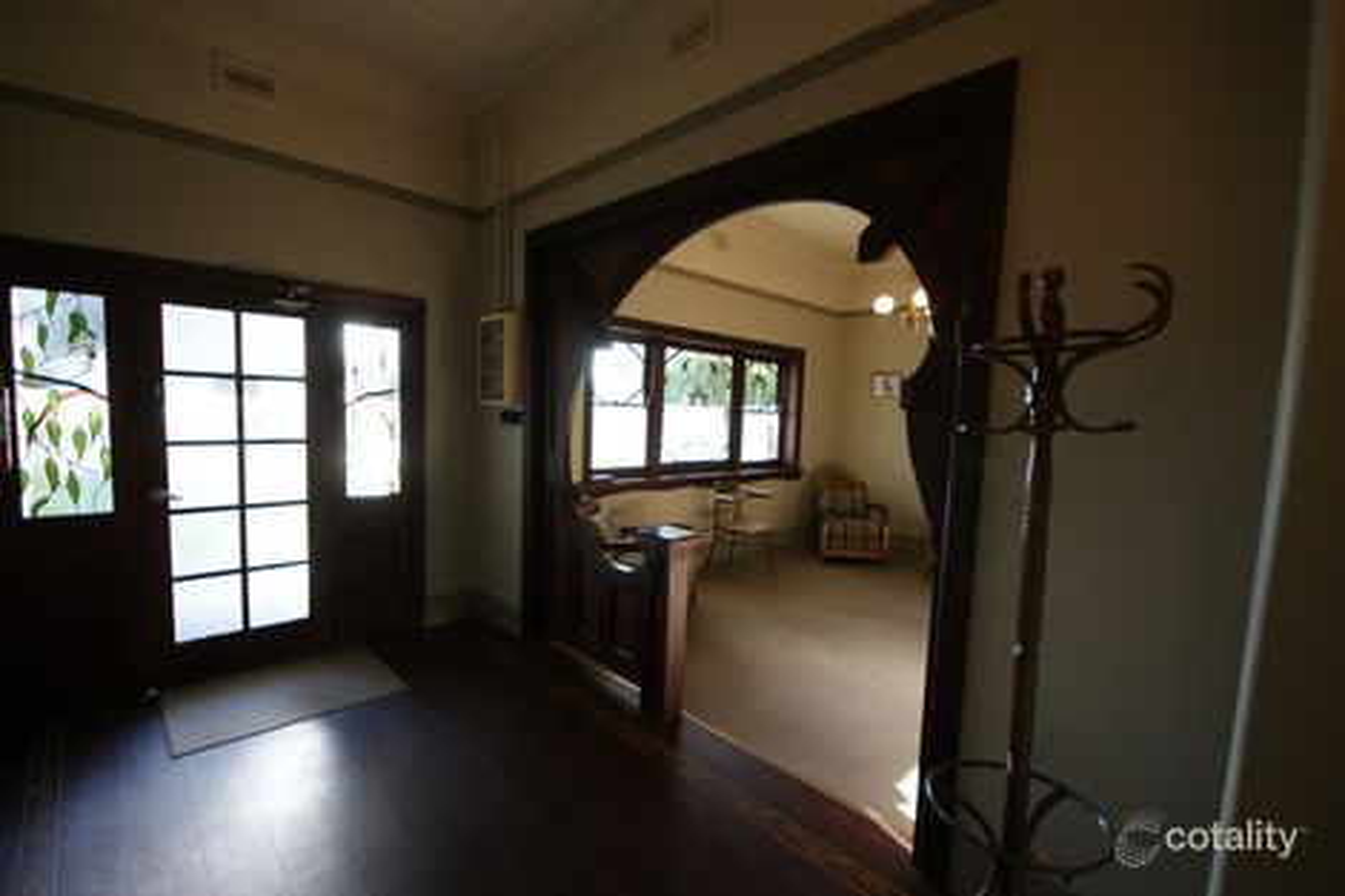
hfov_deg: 100.4
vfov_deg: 77.3
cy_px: 448
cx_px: 672
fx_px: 560
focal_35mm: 15
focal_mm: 10
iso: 320
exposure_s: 1/30
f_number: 4
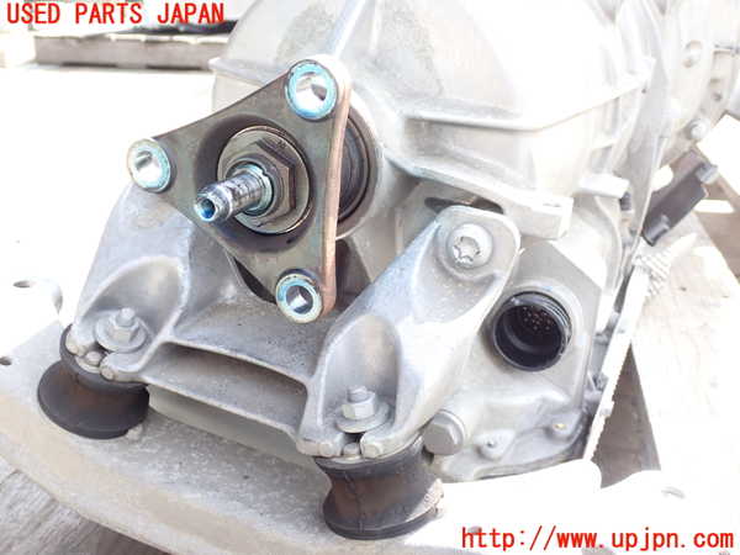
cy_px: 278
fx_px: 812
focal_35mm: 38
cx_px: 370
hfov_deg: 49.0
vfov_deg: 37.7
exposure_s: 1/80
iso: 100
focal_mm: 6.83
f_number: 3.5
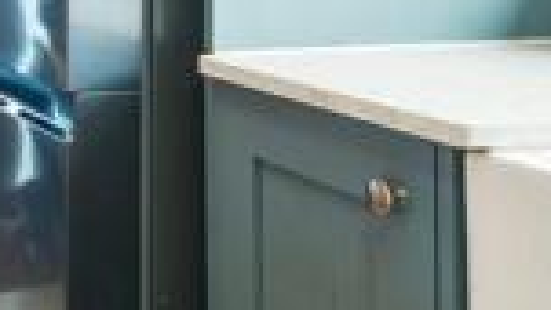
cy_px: -108
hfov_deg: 29.1
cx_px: 9
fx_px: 994
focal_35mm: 68
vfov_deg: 16.6
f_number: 7.1
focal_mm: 10.3
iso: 160
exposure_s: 1/2.5
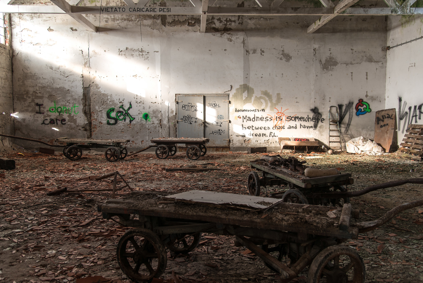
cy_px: 142
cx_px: 212
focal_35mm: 32
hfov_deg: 58.7
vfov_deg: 41.1
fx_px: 376
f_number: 4
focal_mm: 32
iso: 100
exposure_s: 1/50
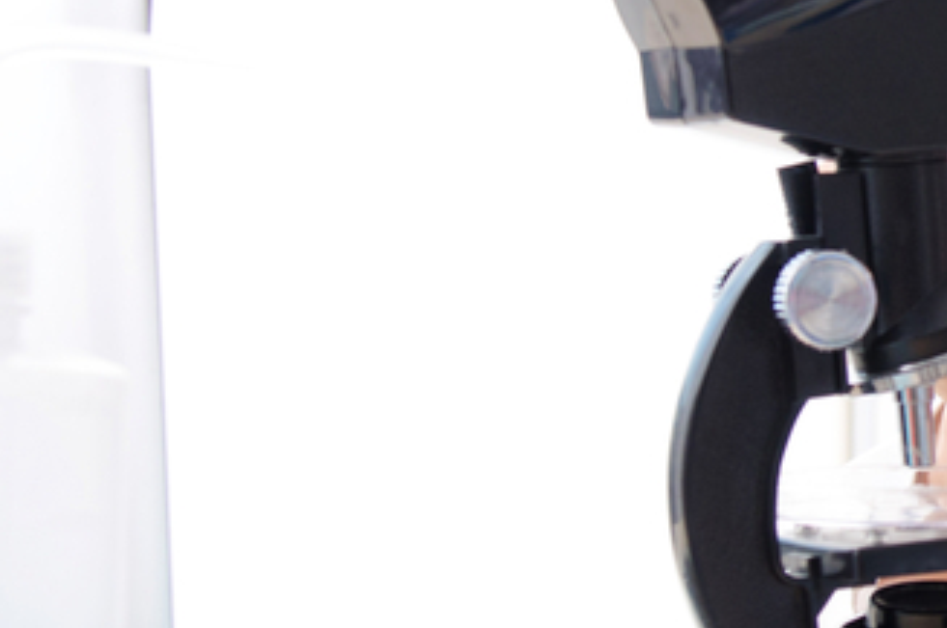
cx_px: 1263
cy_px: 168
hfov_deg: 12.4
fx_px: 4217
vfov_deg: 8.5
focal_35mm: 161
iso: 125
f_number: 4.5
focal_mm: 35
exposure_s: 1/100
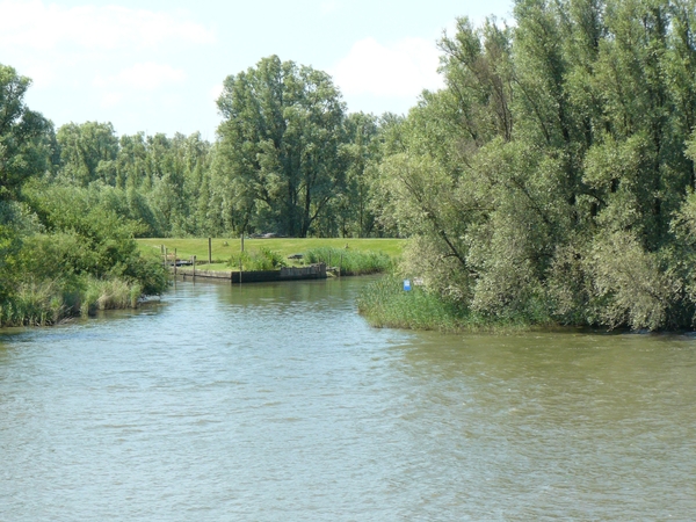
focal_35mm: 124
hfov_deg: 15.9
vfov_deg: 12.0
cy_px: 261
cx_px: 348
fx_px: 2493
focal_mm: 20.7
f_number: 5.6
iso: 200
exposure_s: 1/400
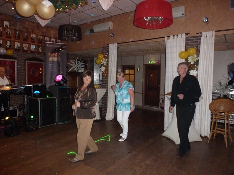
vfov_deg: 56.8
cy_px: 88
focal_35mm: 24
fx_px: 162
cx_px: 117
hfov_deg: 71.6
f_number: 3.3
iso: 640
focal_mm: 4.3
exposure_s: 1/60
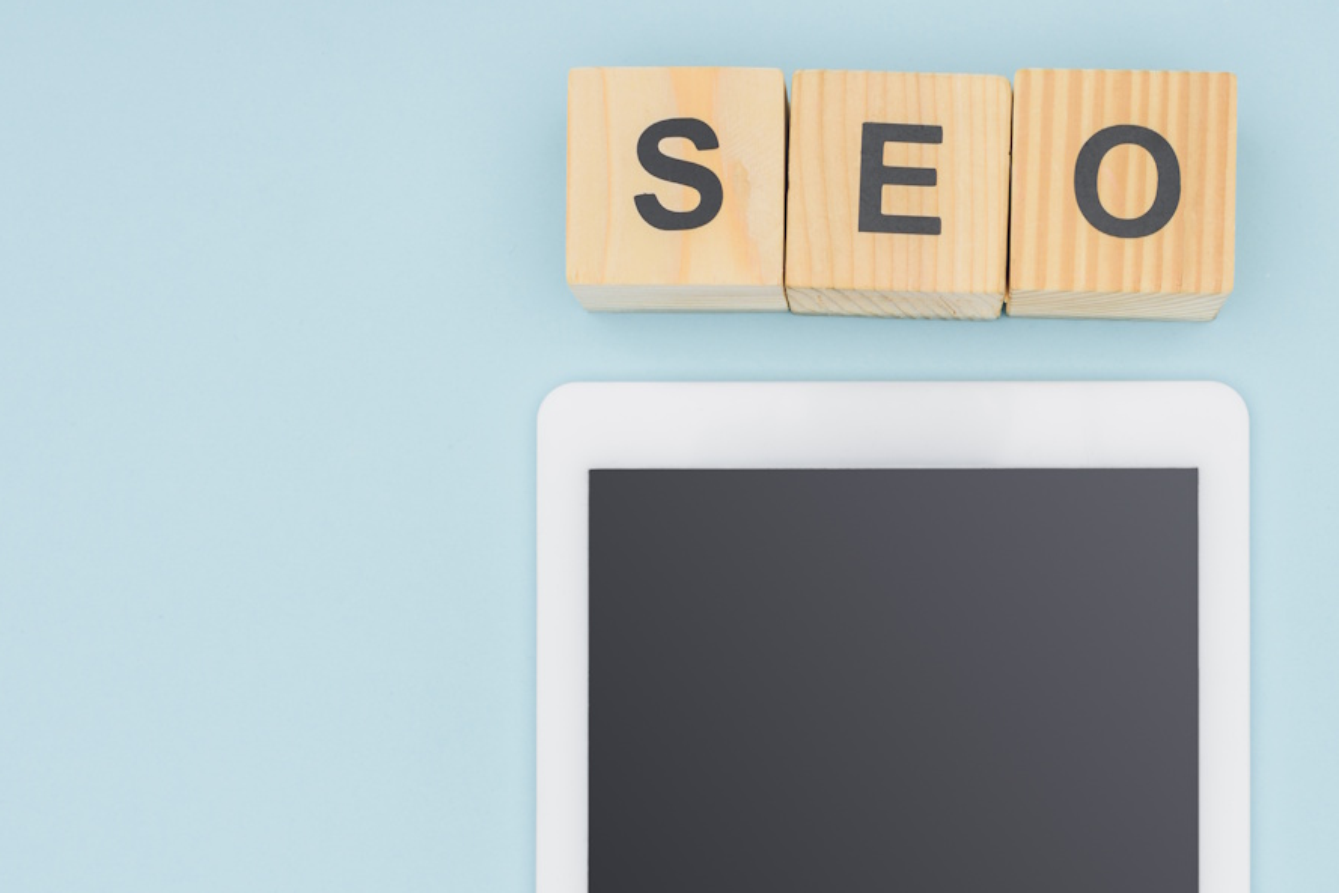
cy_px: 713
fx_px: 3348
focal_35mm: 90
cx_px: 908
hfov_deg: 22.5
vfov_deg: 15.1
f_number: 9
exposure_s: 1/160
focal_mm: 50
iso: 100
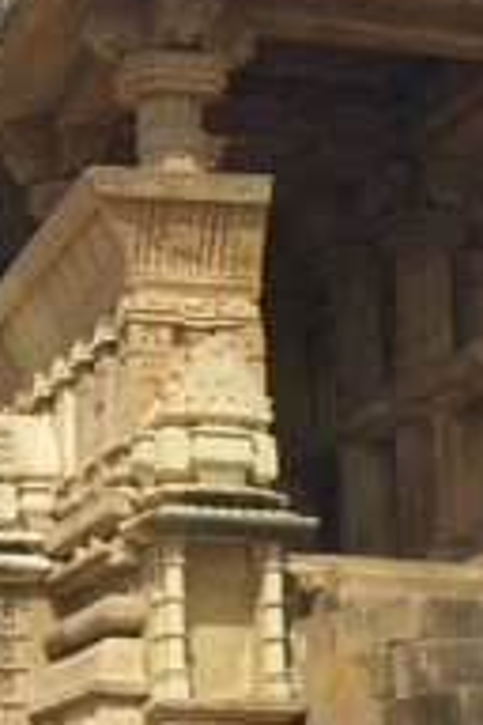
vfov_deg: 19.3
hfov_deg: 12.7
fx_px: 2113
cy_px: 185
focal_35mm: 105
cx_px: -87
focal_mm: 28
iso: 200
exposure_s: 1/180
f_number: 6.7
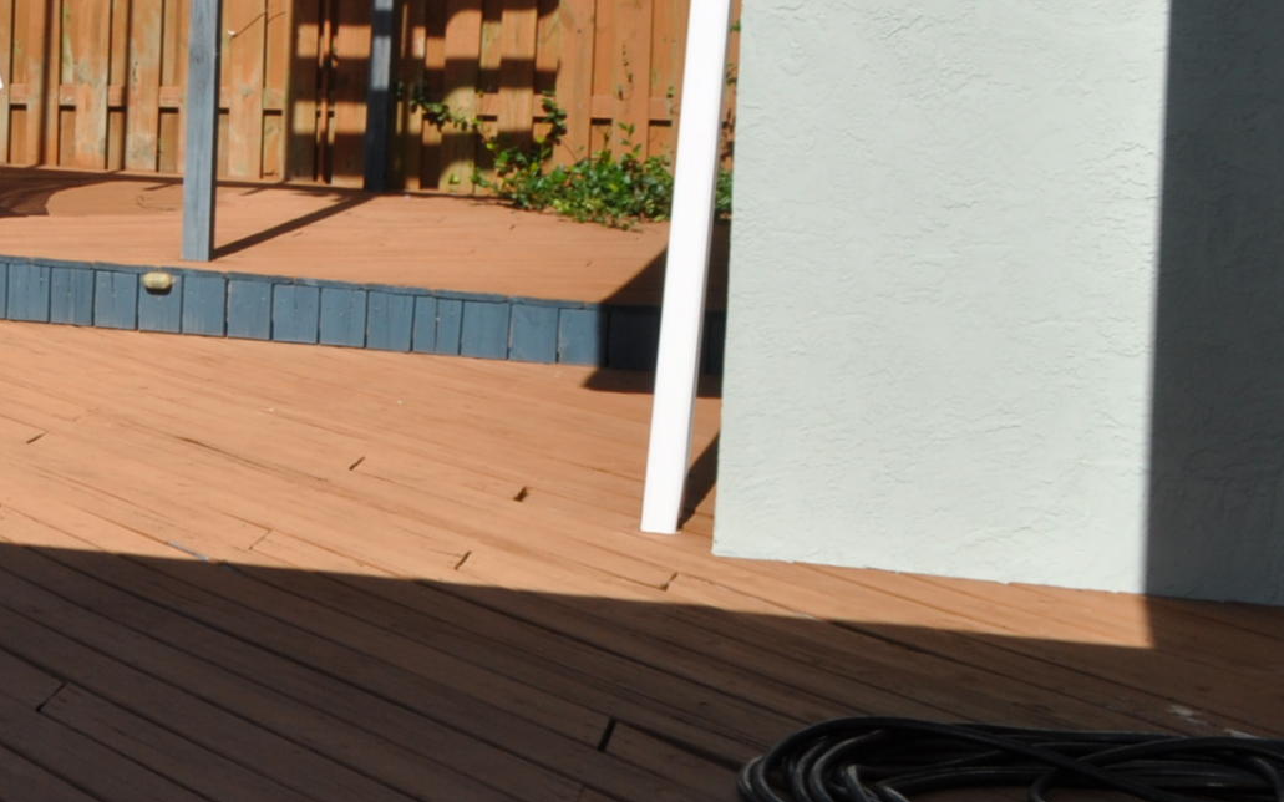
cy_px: 83
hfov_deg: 22.6
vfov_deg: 16.1
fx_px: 2799
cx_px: -465
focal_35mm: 80
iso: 200
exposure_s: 1/200
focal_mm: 18
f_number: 14
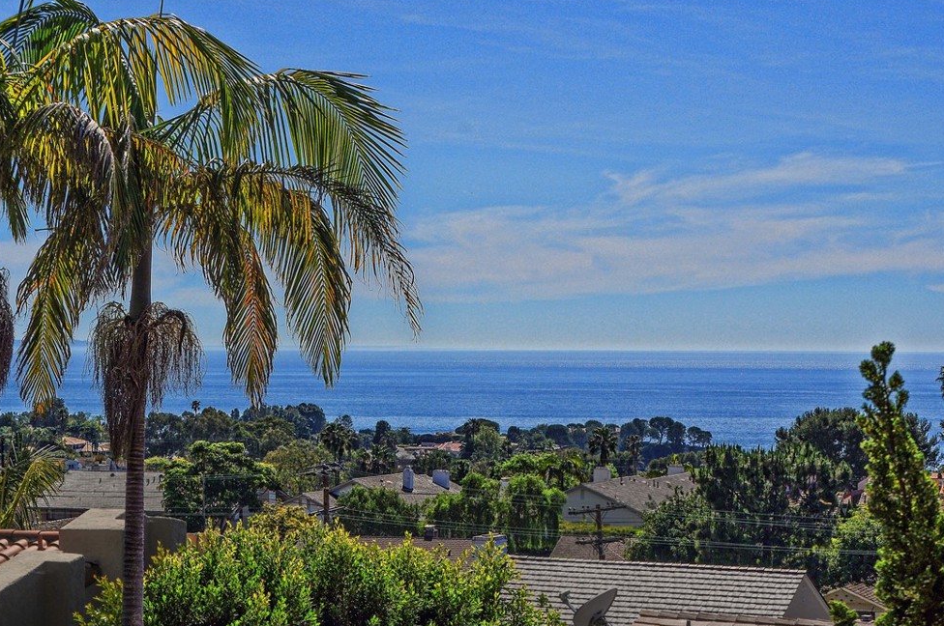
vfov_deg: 15.7
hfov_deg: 23.5
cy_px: 320
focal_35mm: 87
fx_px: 2266
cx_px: 475
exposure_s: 1/800
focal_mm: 55
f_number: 16
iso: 250
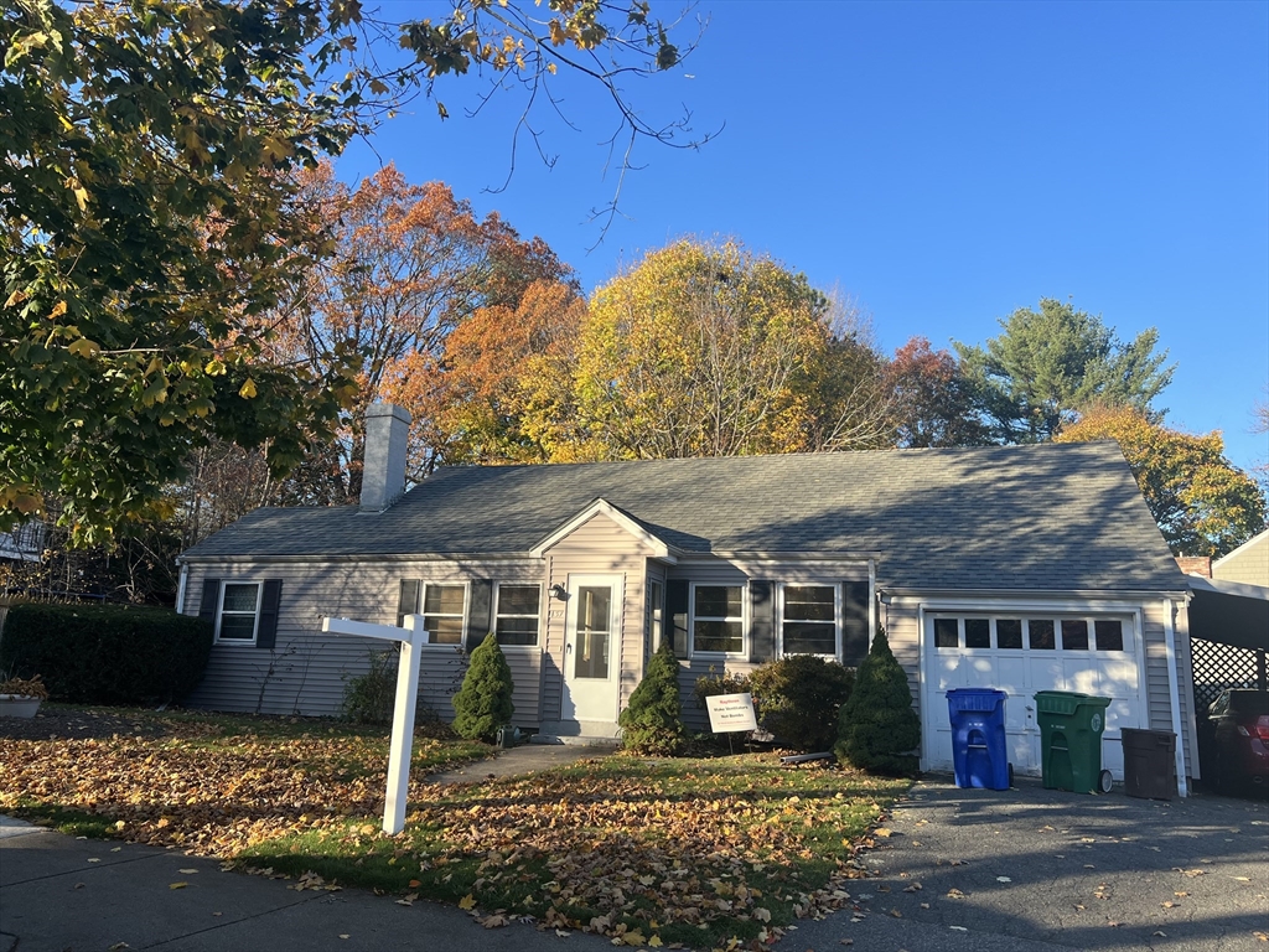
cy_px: 476
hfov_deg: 67.3
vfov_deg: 53.1
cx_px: 634
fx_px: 953
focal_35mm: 26
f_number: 1.5
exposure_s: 1/1295
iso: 50
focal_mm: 5.7
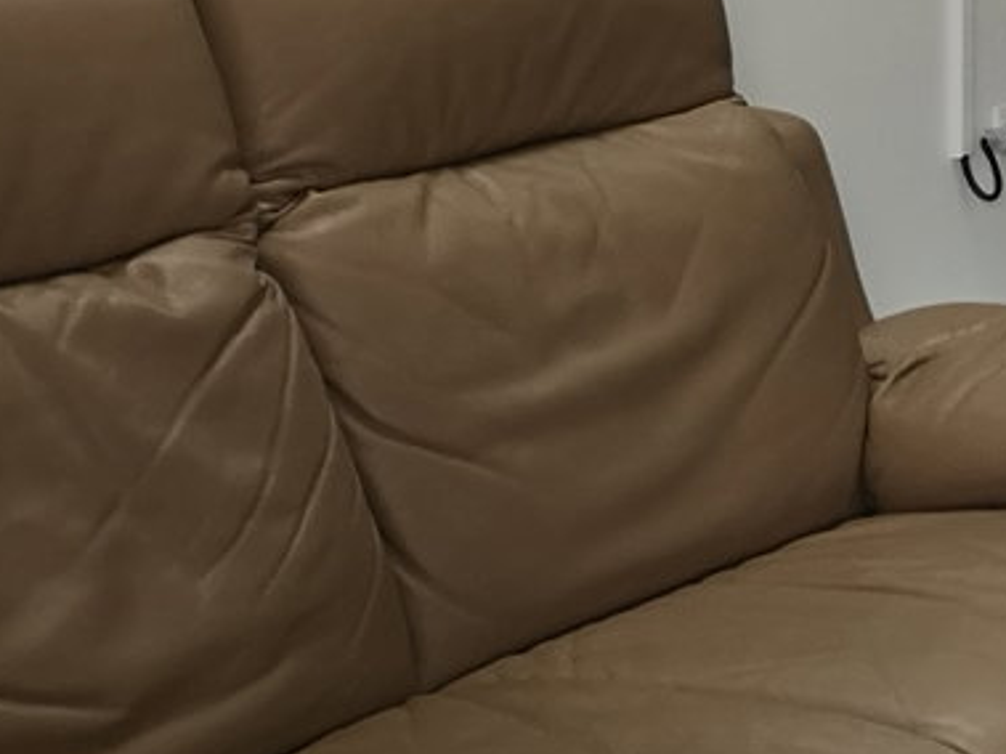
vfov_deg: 12.1
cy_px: -531
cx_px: 1808
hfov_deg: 15.0
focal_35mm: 114
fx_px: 3312
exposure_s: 1/50
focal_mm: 5.58
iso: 50
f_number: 1.8
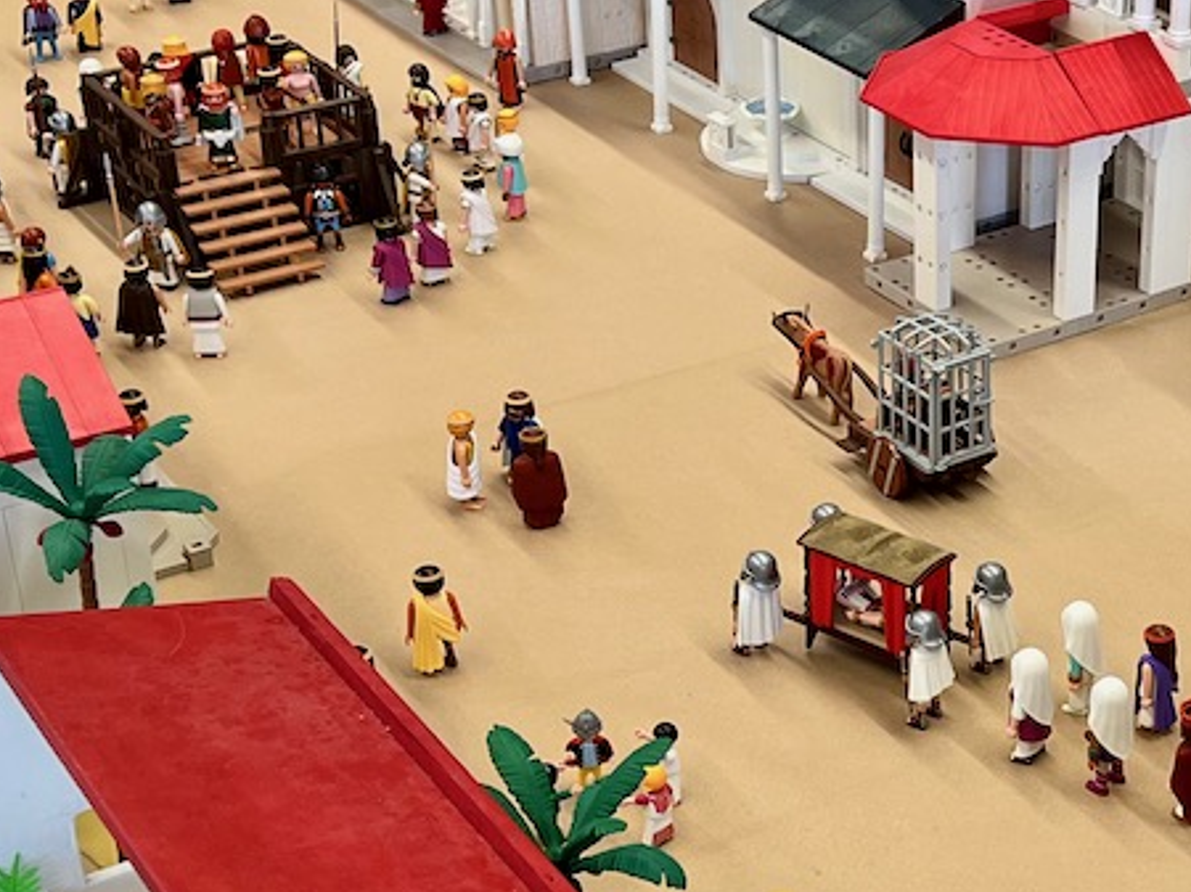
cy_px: 527
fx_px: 2545
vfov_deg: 19.9
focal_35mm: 74
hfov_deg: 25.6
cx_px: 1037
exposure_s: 1/100
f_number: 1.5
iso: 100
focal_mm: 5.7
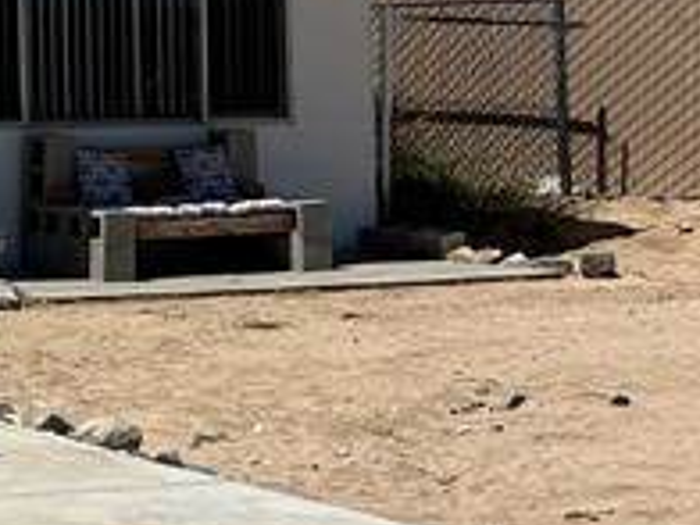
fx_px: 2750
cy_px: 64
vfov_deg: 10.8
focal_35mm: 136
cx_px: -811
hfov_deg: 12.4
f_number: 1.5
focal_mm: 5.7
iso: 50
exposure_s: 1/10309
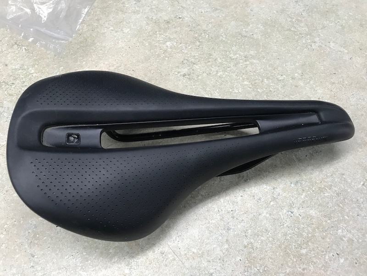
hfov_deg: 63.4
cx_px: 184
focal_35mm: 28
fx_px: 297
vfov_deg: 49.7
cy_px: 138
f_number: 1.8
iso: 25
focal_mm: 3.99
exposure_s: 1/40
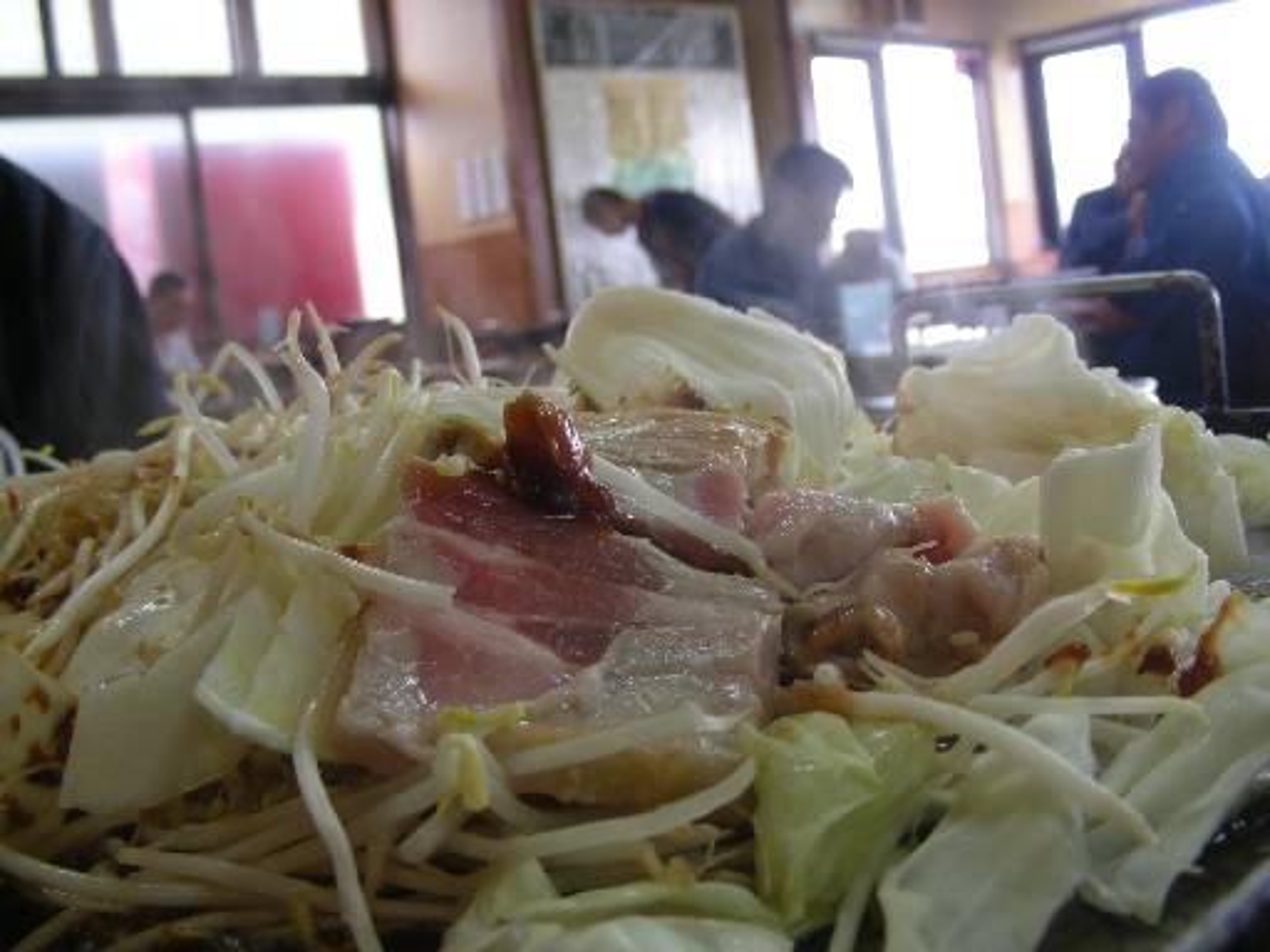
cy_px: 476
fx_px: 1394
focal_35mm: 38
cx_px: 635
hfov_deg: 49.0
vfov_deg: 37.7
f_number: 3.5
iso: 93
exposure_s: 1/34.7
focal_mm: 6.3
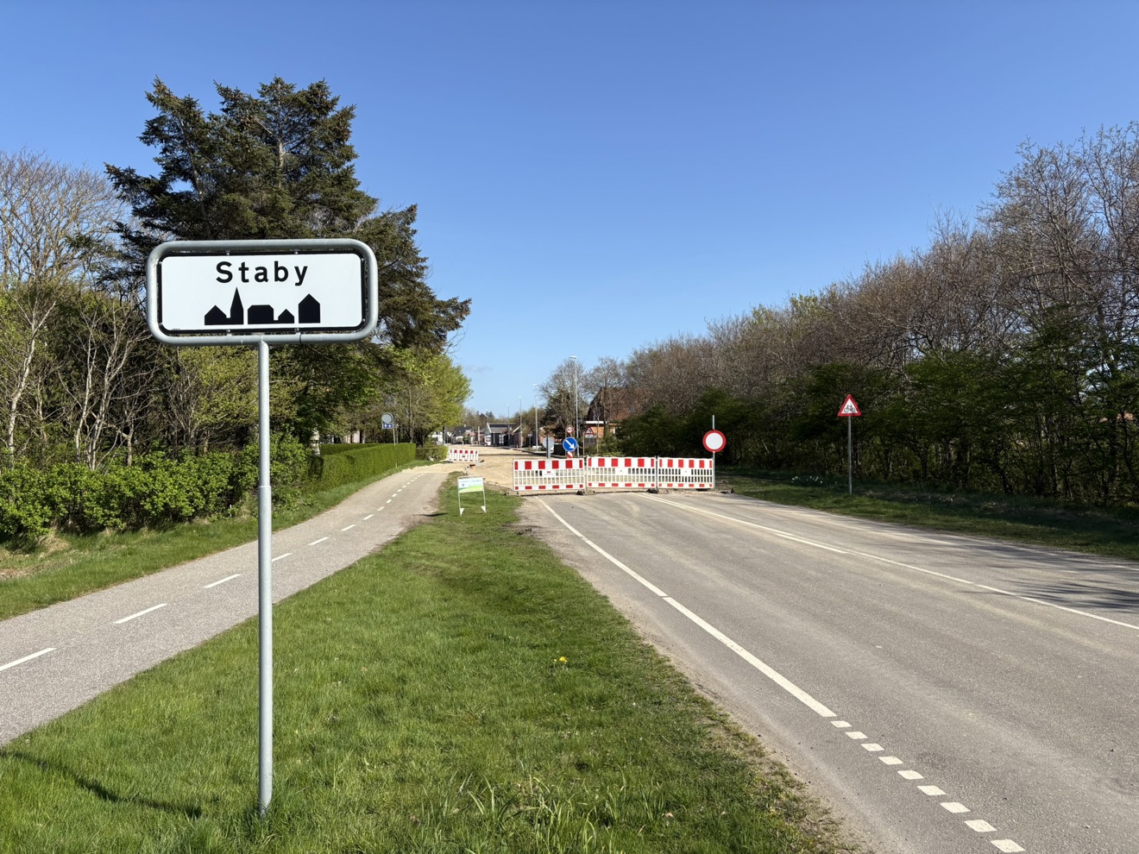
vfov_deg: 53.1
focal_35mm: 26
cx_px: 570
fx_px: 856
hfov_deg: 67.3
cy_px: 427
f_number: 1.6
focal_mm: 5.96
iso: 50
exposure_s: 1/3125
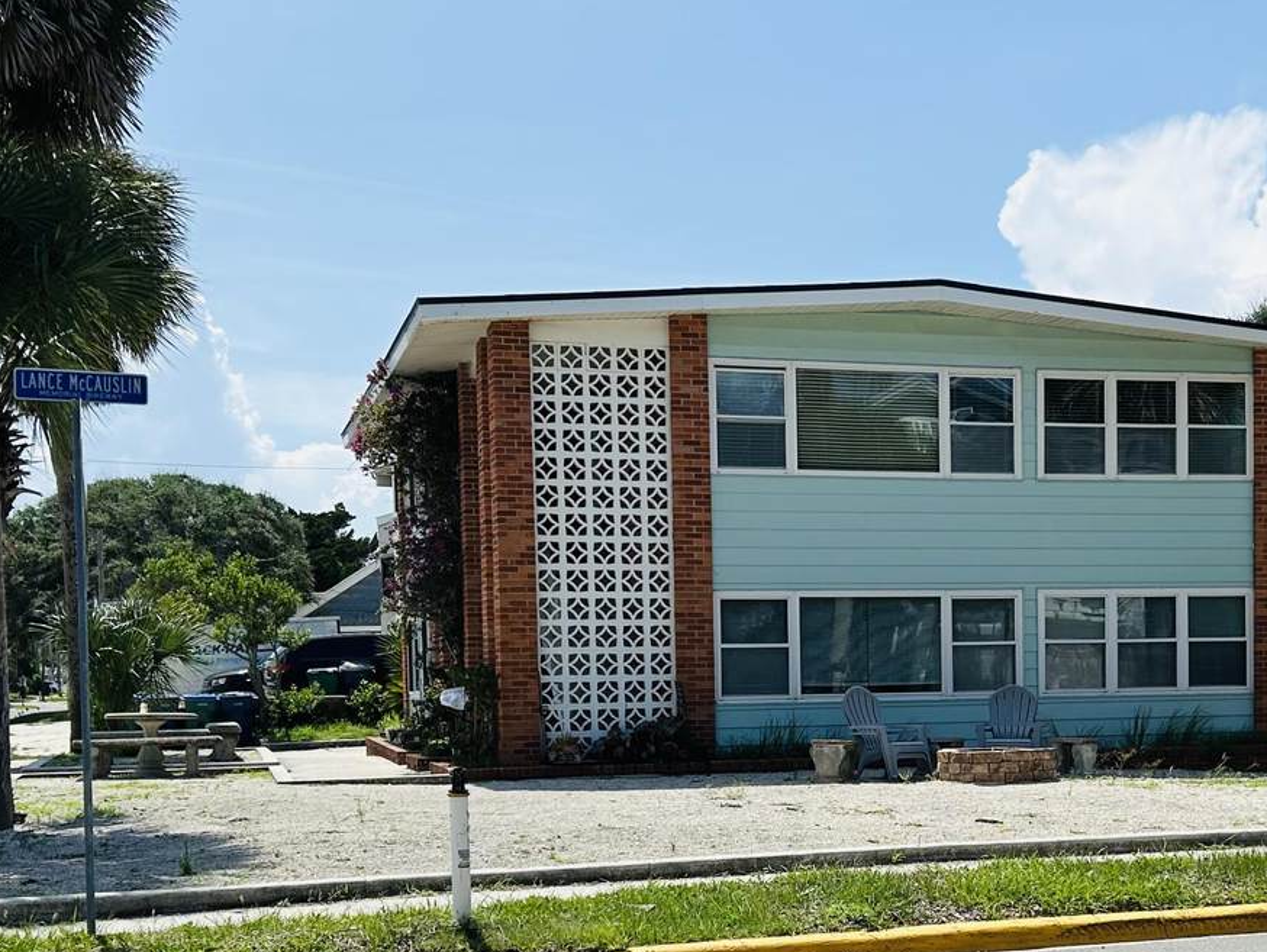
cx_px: 503
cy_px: 404
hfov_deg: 48.6
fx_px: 1392
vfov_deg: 37.7
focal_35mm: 38
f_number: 1.5
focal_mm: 5.7
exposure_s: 1/5882
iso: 50
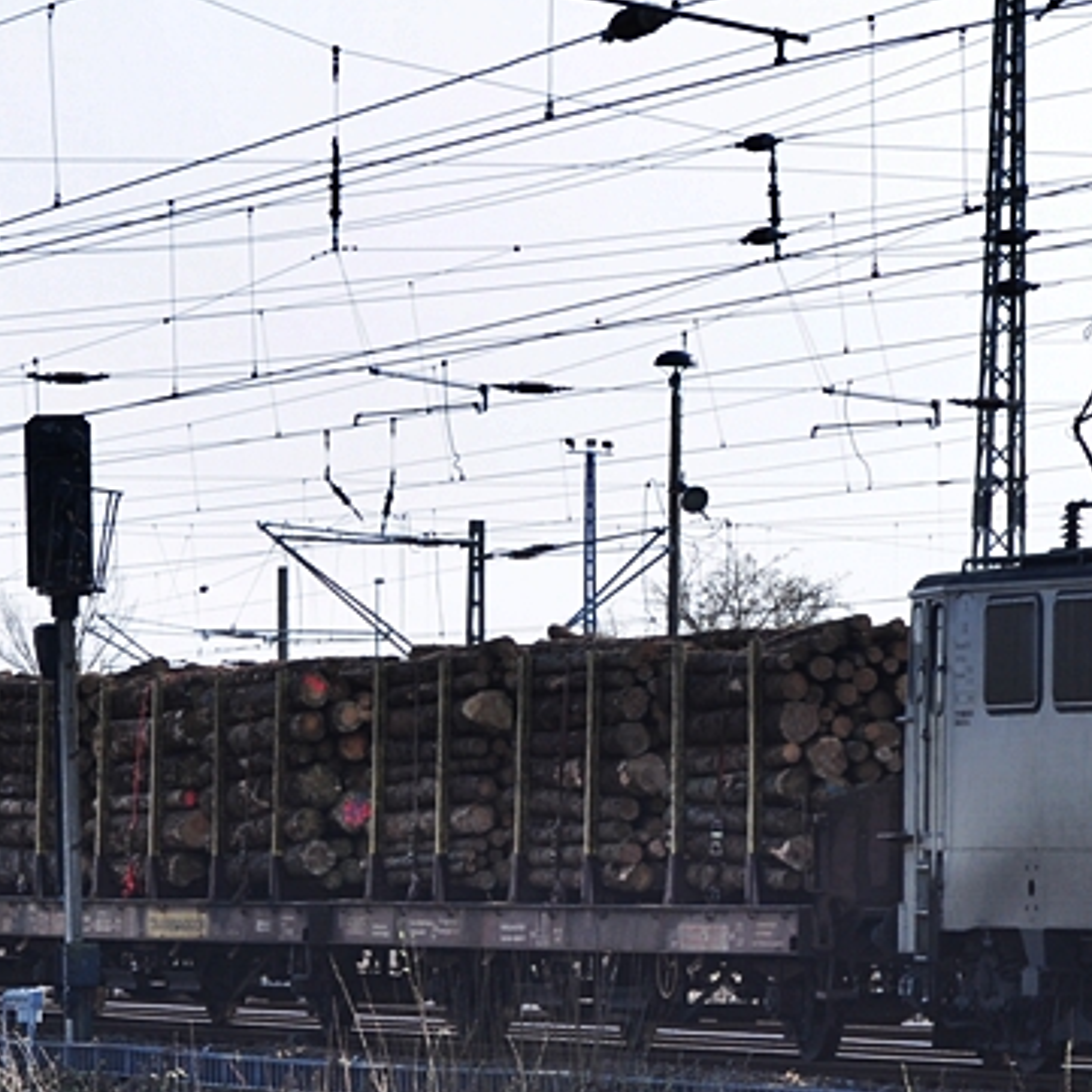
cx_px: 1137
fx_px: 12249
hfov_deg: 5.1
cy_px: 726
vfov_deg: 5.1
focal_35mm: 343
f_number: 11
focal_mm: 95
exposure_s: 1/160
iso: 200
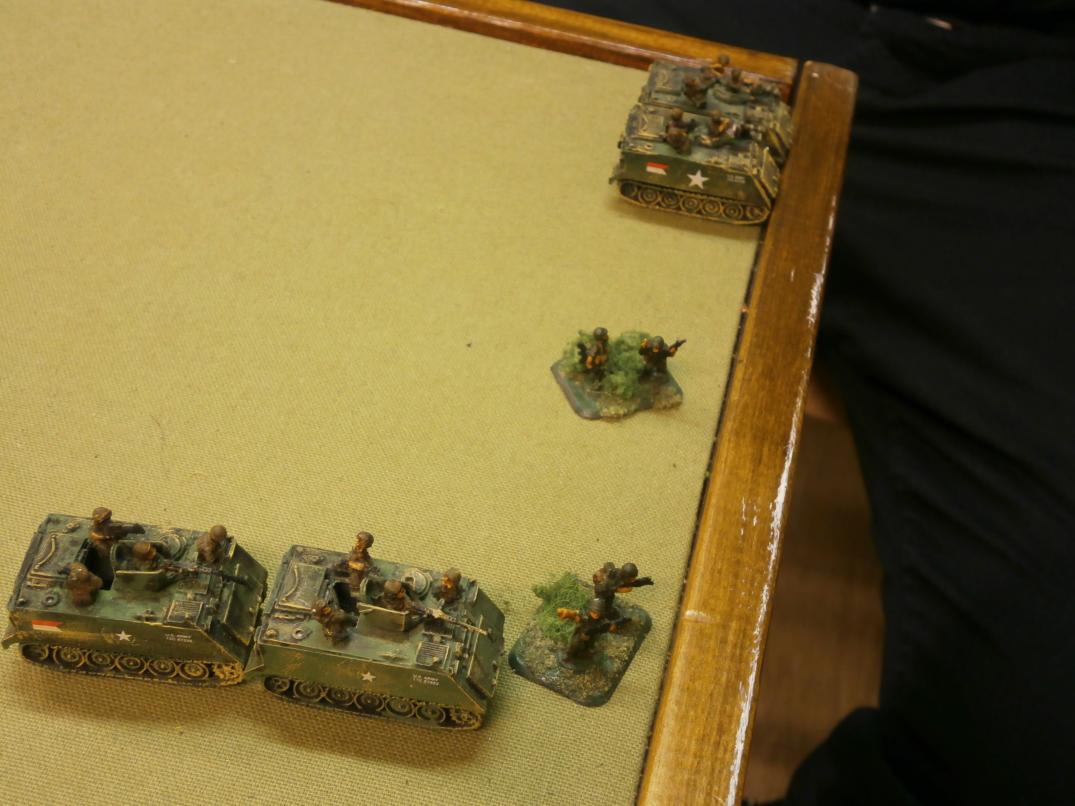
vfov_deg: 30.9
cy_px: 403
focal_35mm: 47
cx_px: 538
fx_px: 1460
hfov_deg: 40.4
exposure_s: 1/13
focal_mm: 8.3
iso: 200
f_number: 3.4
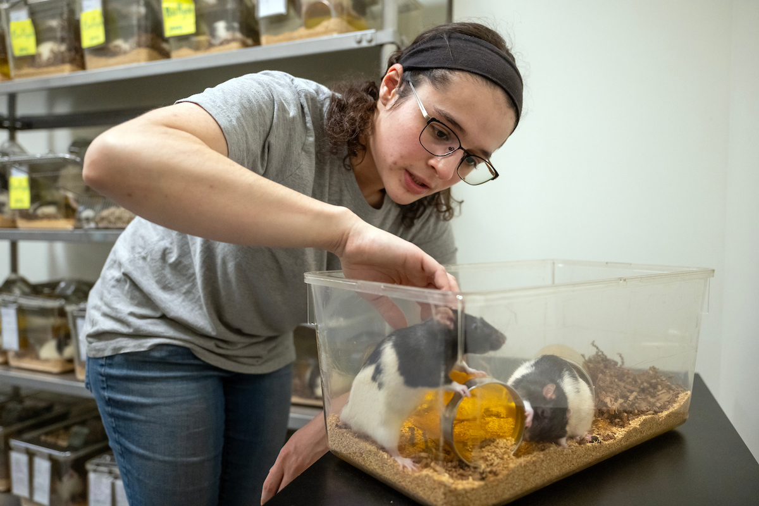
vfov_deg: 46.4
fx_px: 590
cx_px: 380
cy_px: 253
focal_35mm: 28
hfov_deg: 65.5
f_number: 2.8
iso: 3200
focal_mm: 28
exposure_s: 1/200
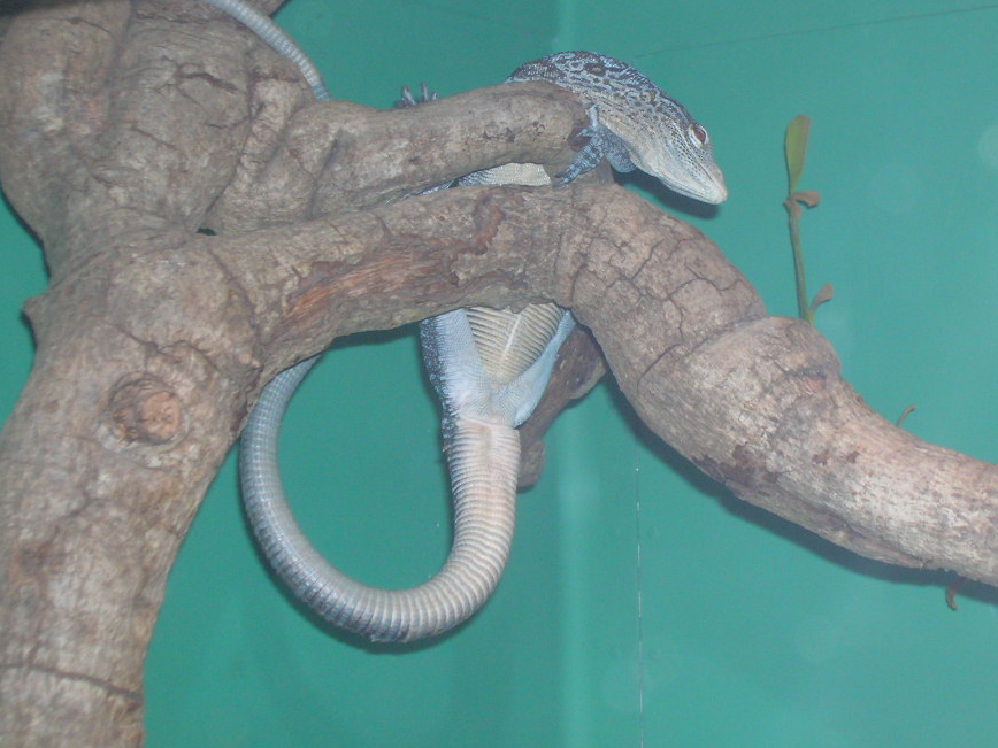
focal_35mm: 92
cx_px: 578
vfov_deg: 16.1
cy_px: 317
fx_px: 2652
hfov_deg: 21.3
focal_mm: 13
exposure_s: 1/60.1
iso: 138
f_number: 4.1
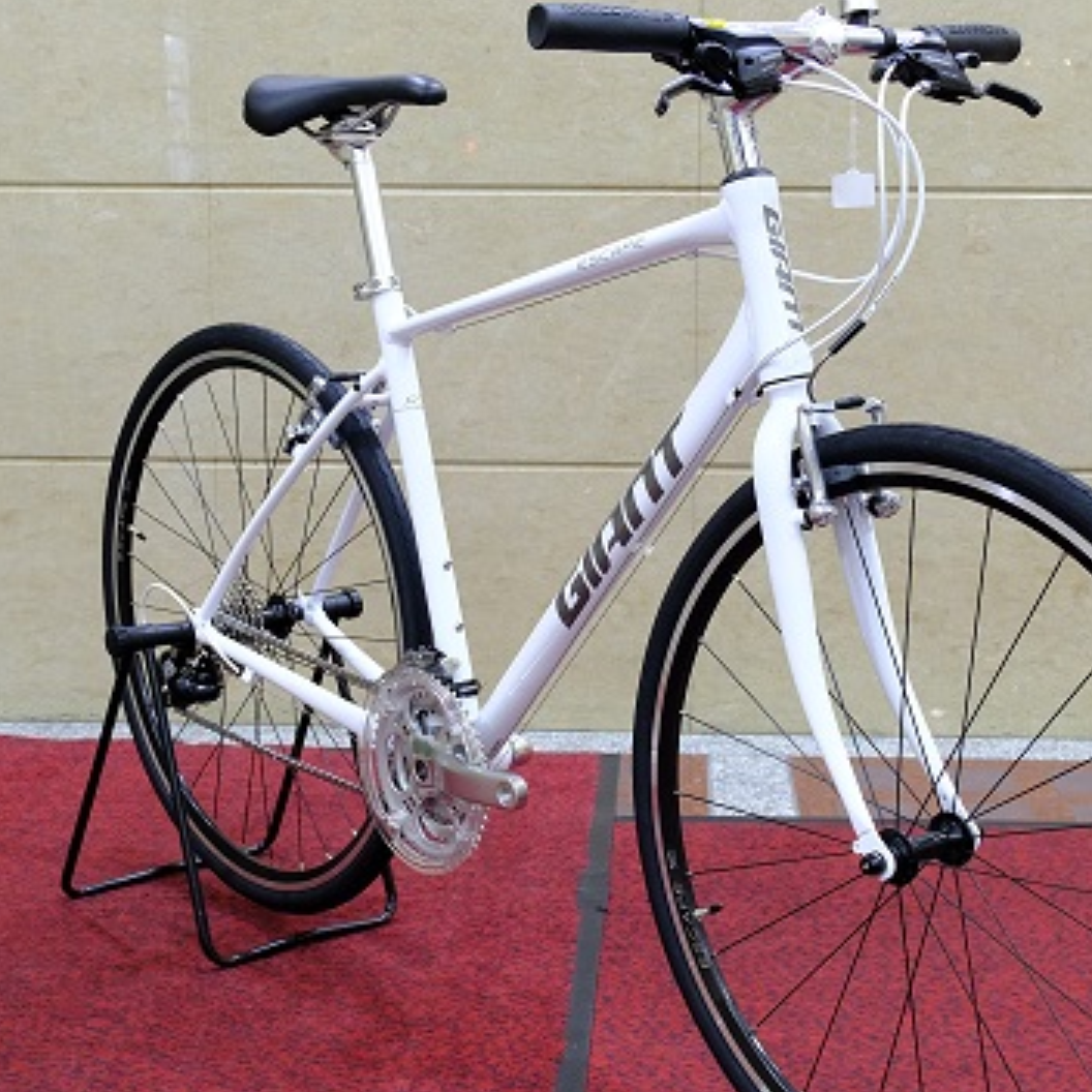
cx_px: 571
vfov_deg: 34.7
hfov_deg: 34.7
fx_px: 1749
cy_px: 552
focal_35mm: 49
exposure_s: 1/25
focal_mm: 19.2
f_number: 4
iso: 800
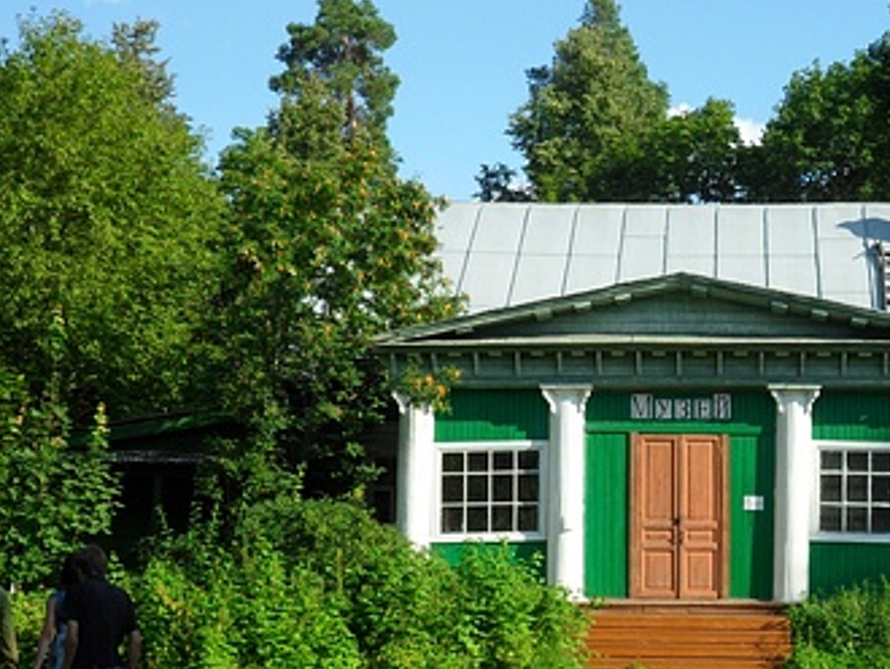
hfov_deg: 26.8
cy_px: 430
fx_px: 1853
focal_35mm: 72
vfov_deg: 20.4
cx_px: 607
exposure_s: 1/250
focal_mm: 7.8
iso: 80
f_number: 4.5
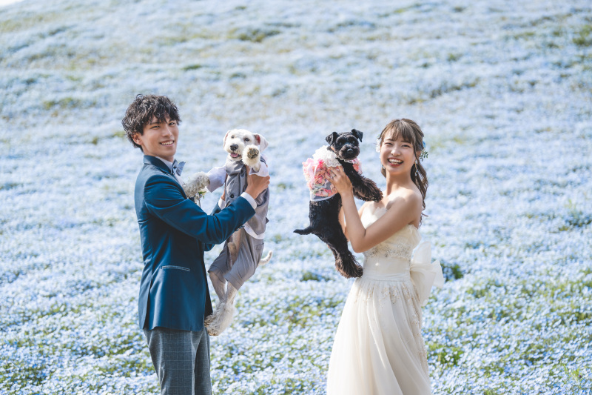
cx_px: 296
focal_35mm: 75
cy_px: 198
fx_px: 1233
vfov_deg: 18.2
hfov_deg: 27.0
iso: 64
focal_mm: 75
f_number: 2.8
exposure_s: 1/800
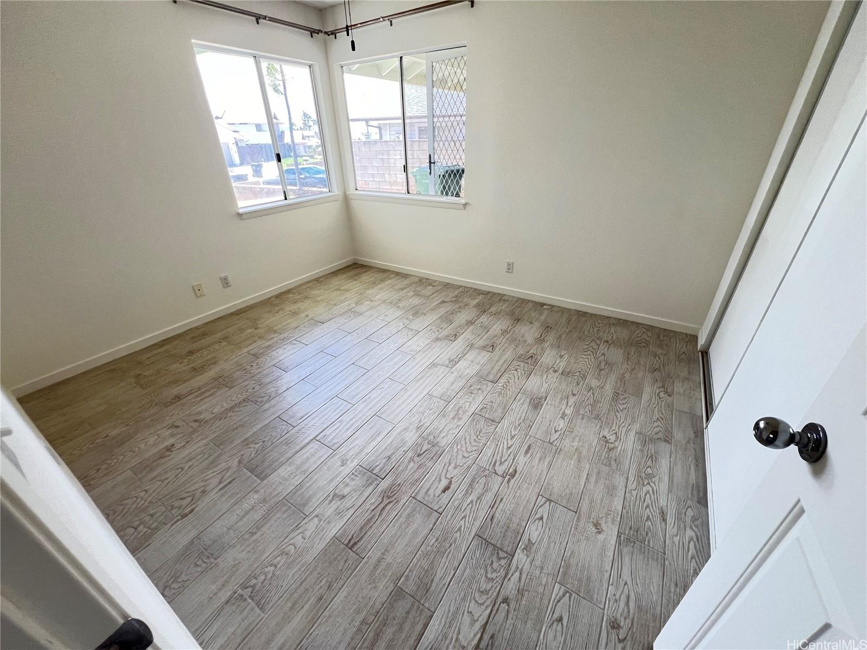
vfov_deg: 89.9
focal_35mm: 13
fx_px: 326
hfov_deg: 106.2
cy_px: 325
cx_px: 434
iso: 125
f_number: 1.8
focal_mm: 1.57
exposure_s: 1/99
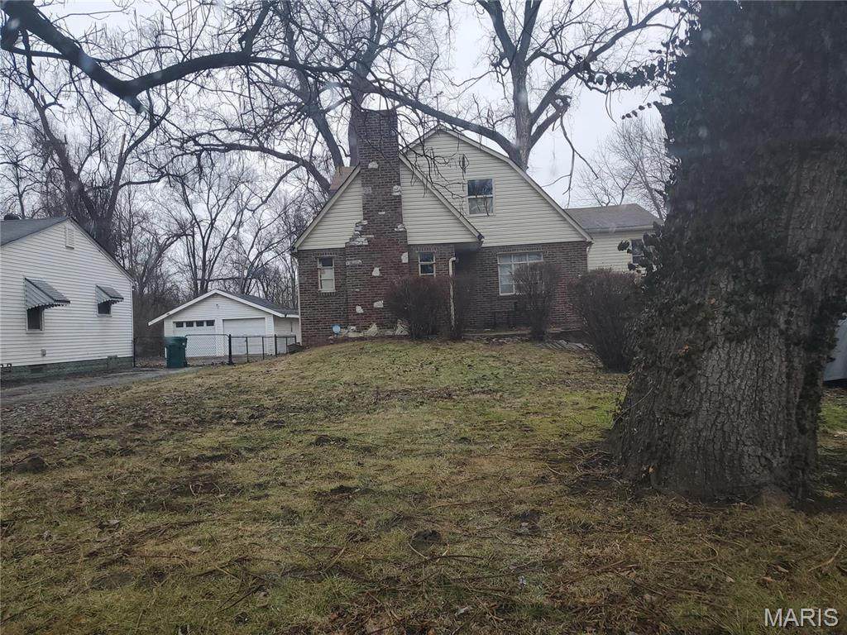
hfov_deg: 67.3
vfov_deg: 53.1
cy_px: 318
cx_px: 424
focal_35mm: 26
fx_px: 636
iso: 50
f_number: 1.5
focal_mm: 4.3
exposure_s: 1/322
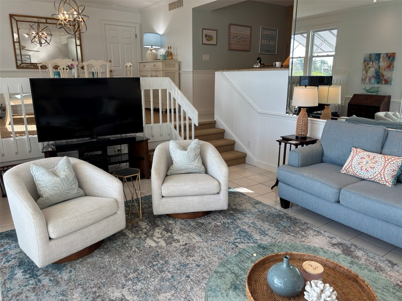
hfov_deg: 67.3
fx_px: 302
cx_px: 201
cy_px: 150
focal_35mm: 26
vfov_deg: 53.1
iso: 40
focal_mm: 5.96
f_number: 1.6
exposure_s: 1/181
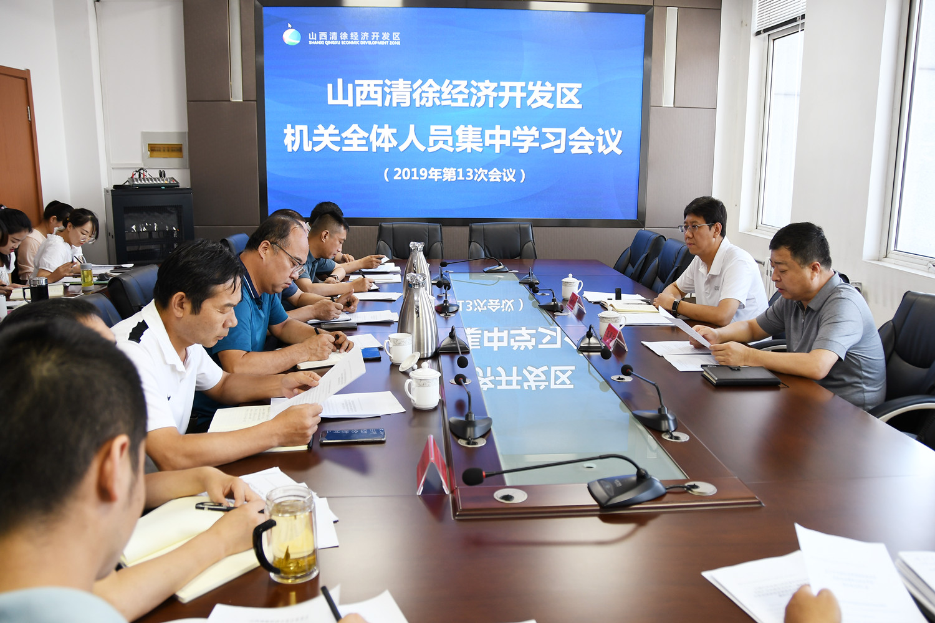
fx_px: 701
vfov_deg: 47.9
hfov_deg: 67.4
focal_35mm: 27
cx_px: 468
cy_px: 312
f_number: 3.5
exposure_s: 1/30
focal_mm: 18
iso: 250
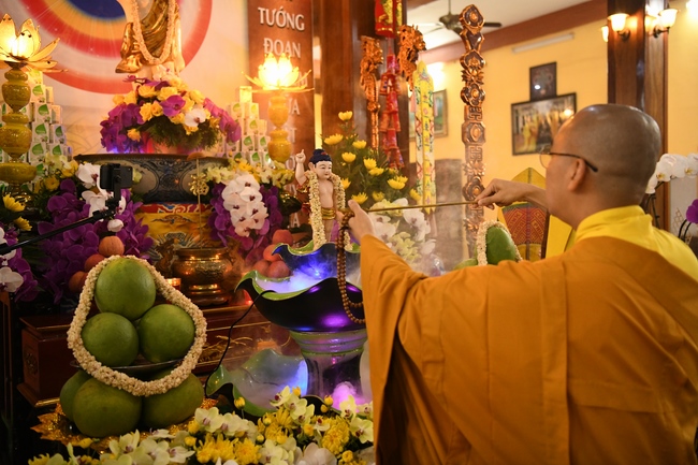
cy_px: 232
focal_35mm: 35
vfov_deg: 37.8
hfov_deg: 54.4
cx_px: 349
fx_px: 678
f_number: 2.8
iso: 4000
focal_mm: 35
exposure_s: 1/125
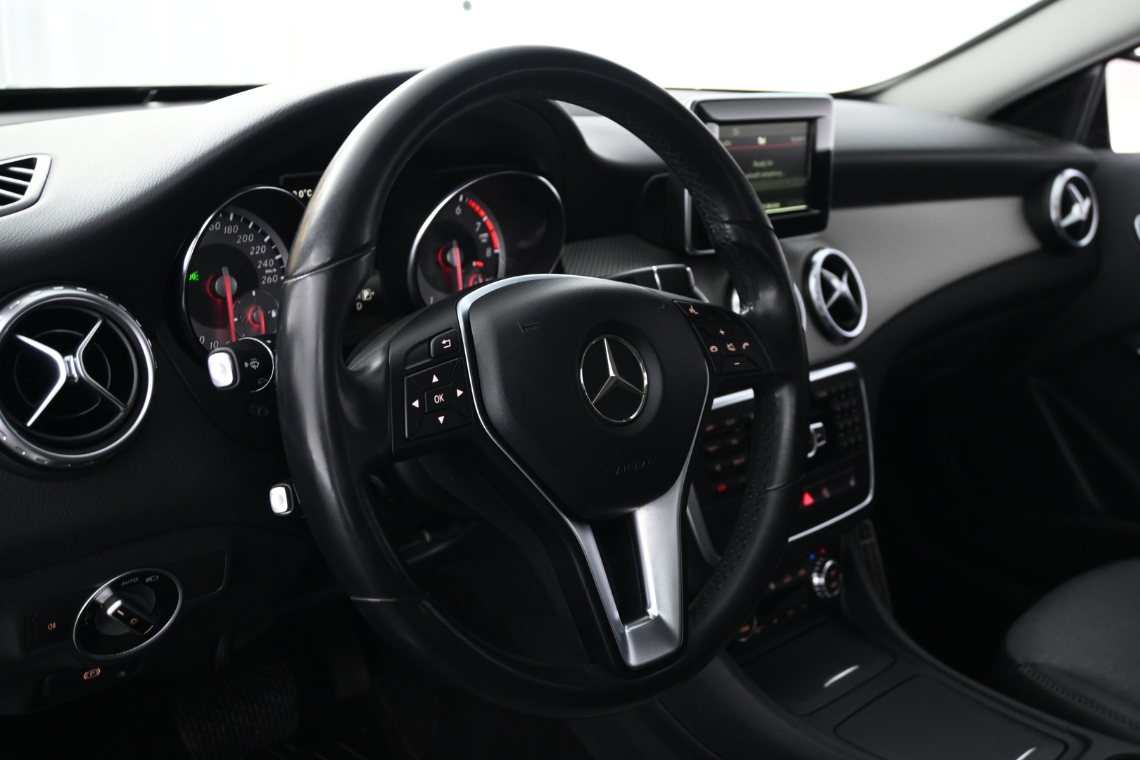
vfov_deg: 38.4
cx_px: 570
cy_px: 380
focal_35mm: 34
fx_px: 1092
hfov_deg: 55.1
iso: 1600
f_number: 4.2
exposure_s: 1/10
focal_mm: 23
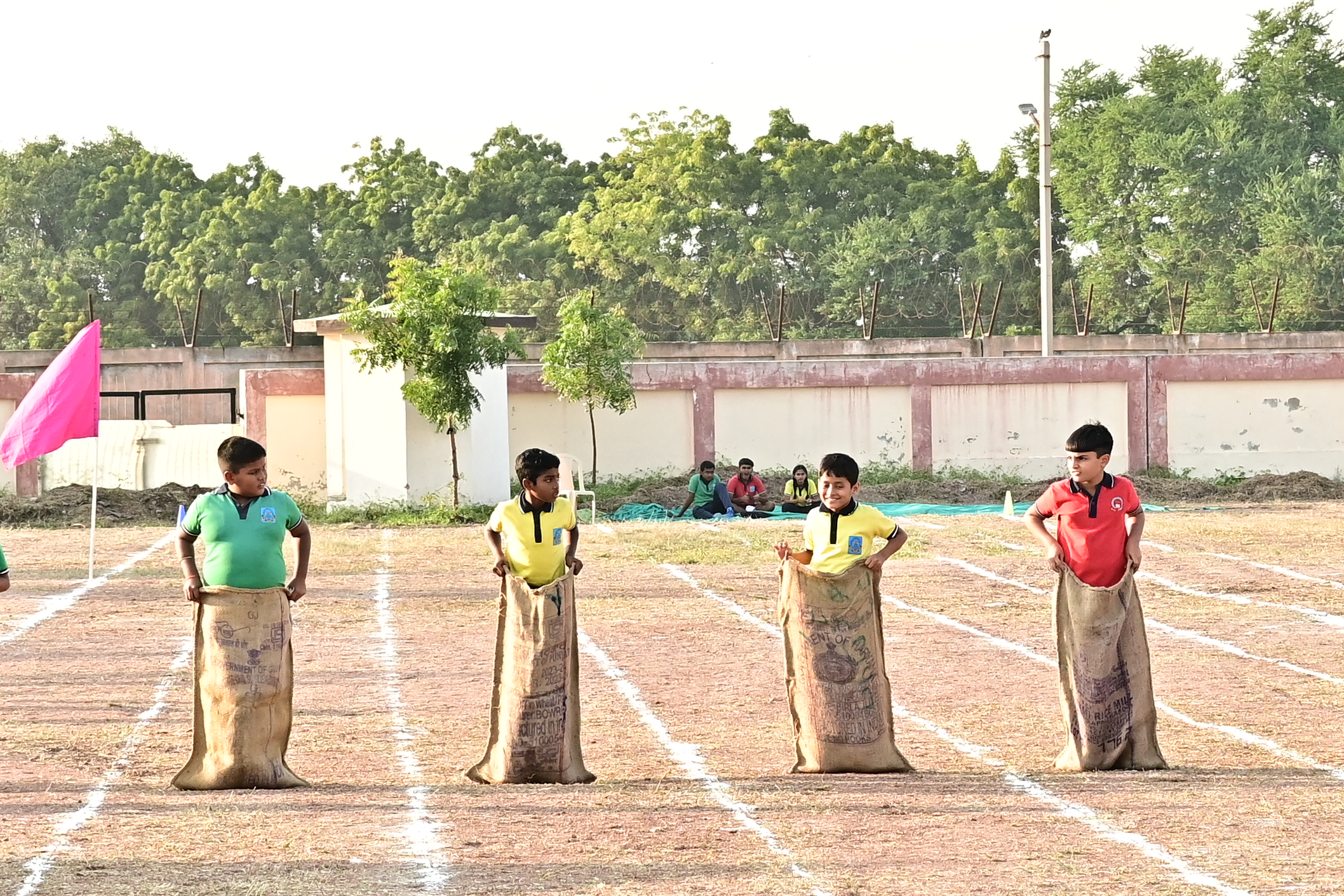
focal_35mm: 201
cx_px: 850
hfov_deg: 10.2
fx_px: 7516
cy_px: 420
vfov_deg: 6.8
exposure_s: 1/160
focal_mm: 51
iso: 400
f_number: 8
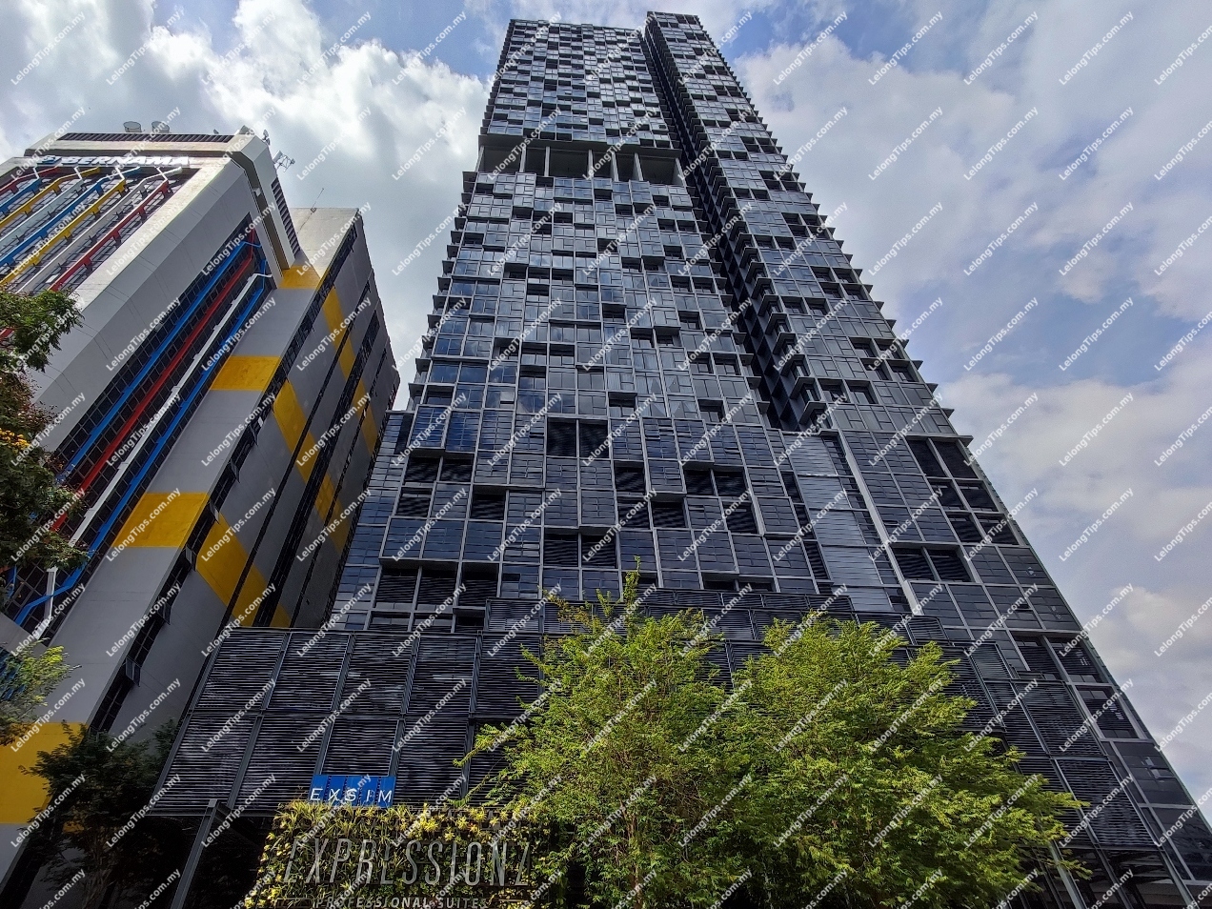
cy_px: 454
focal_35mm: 16
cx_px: 606
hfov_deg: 94.5
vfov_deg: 78.1
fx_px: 560
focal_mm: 1.65
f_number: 2.2
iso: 50
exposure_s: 1/811
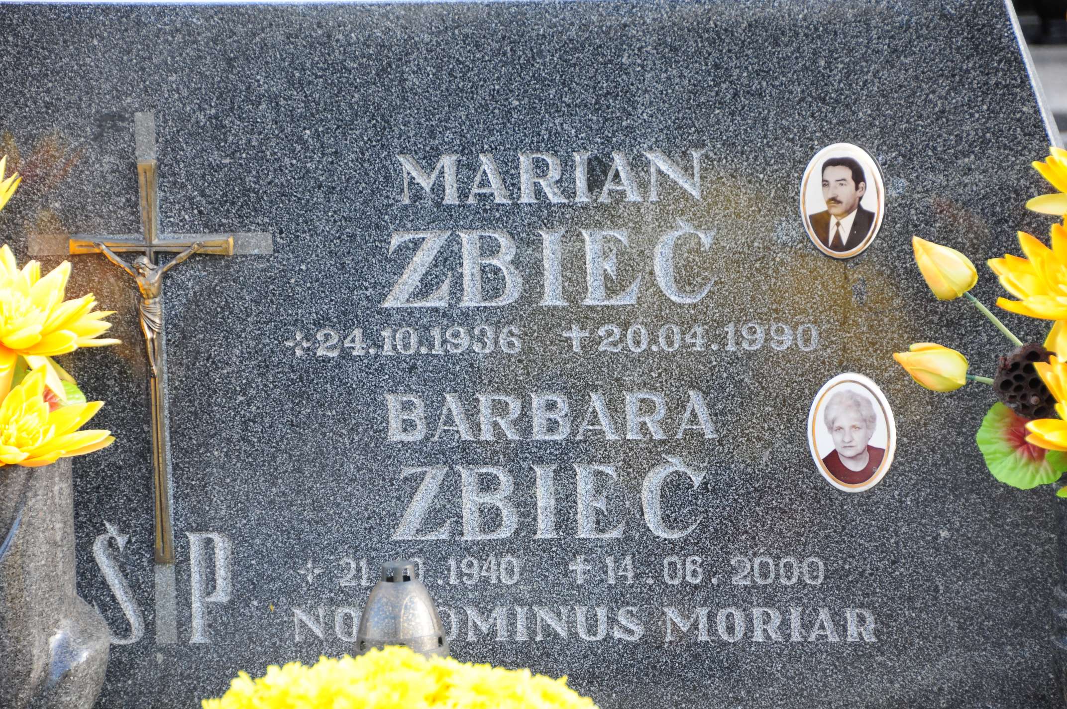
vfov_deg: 8.2
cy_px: 354
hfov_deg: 12.2
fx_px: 4973
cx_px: 534
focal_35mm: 168
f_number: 7.1
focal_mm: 112
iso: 320
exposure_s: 1/100
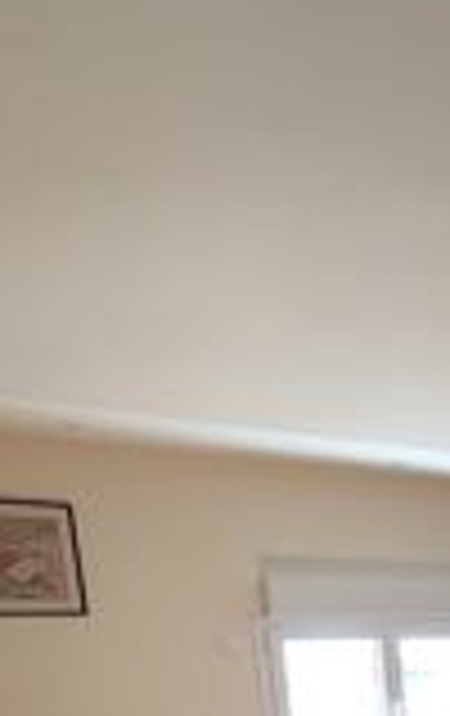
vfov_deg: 36.6
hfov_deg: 18.6
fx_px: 899
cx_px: 893
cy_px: 788
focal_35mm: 46
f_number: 2.2
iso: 100
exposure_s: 1/50
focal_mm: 1.74
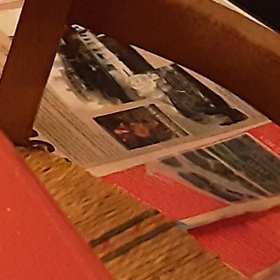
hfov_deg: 10.3
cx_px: -367
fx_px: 1364
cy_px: 13
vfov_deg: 11.6
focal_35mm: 149
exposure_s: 1/20
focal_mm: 2.9
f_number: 1.9
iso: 640
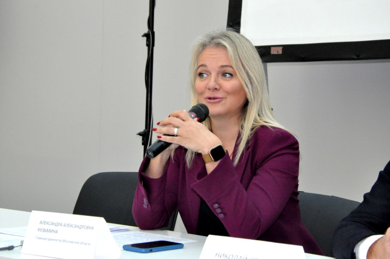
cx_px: 195
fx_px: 941
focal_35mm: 87
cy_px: 130
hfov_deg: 23.4
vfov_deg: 15.7
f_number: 9
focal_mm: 58
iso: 3200
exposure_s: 1/200
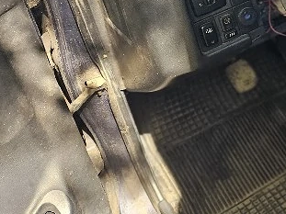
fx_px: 611
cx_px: 429
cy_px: -41
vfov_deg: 18.8
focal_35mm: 74
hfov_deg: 21.9
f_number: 1.8
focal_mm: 5.4
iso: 50
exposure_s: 1/192
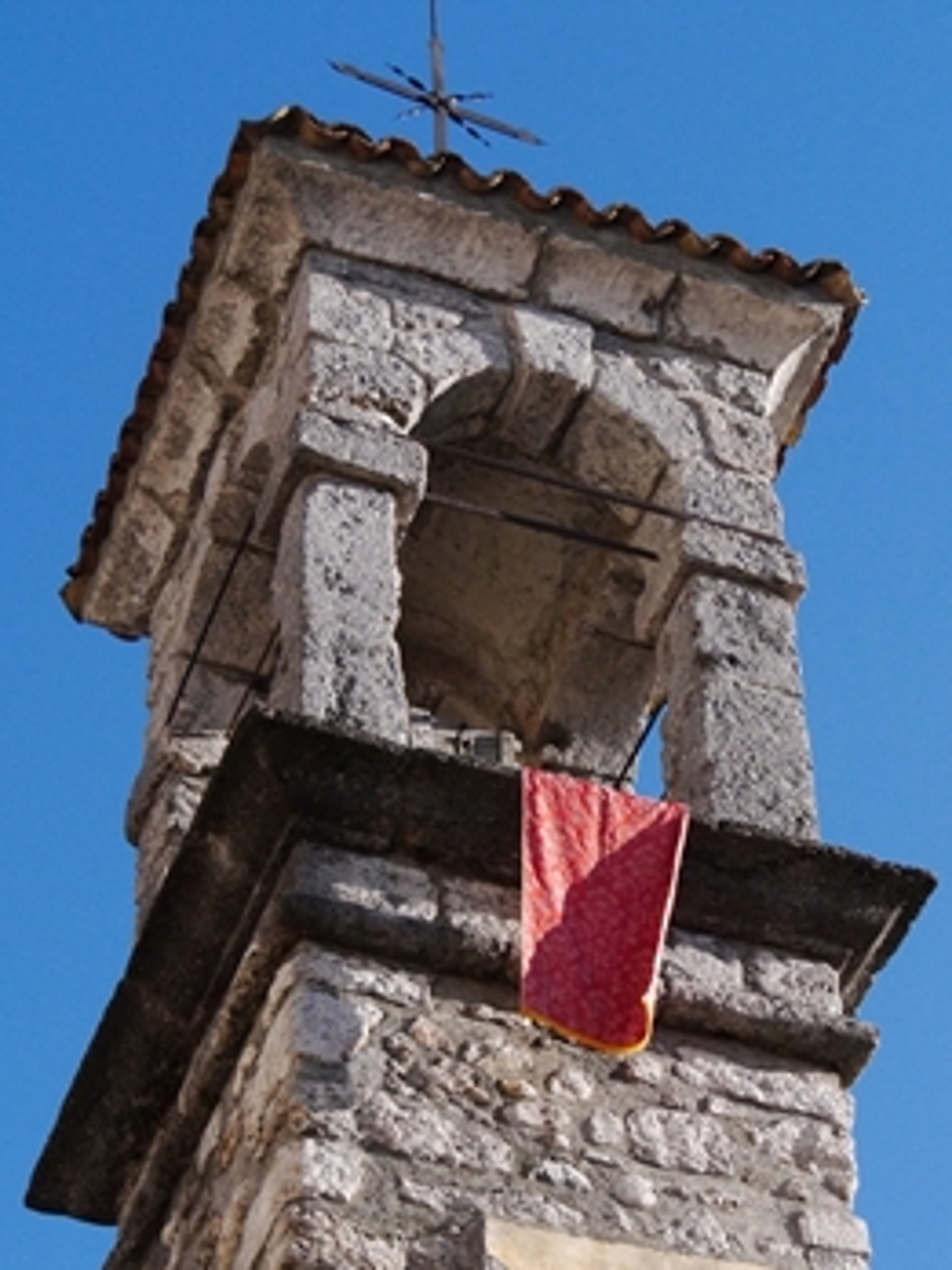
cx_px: 556
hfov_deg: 13.2
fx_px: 4107
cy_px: 737
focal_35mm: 112
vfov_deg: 17.6
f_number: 7.1
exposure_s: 1/1300
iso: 800
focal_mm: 39
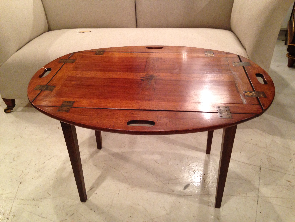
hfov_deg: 55.4
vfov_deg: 42.9
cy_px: 111
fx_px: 281
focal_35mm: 33
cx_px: 148
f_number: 2.4
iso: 250
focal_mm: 4.12
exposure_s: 1/20
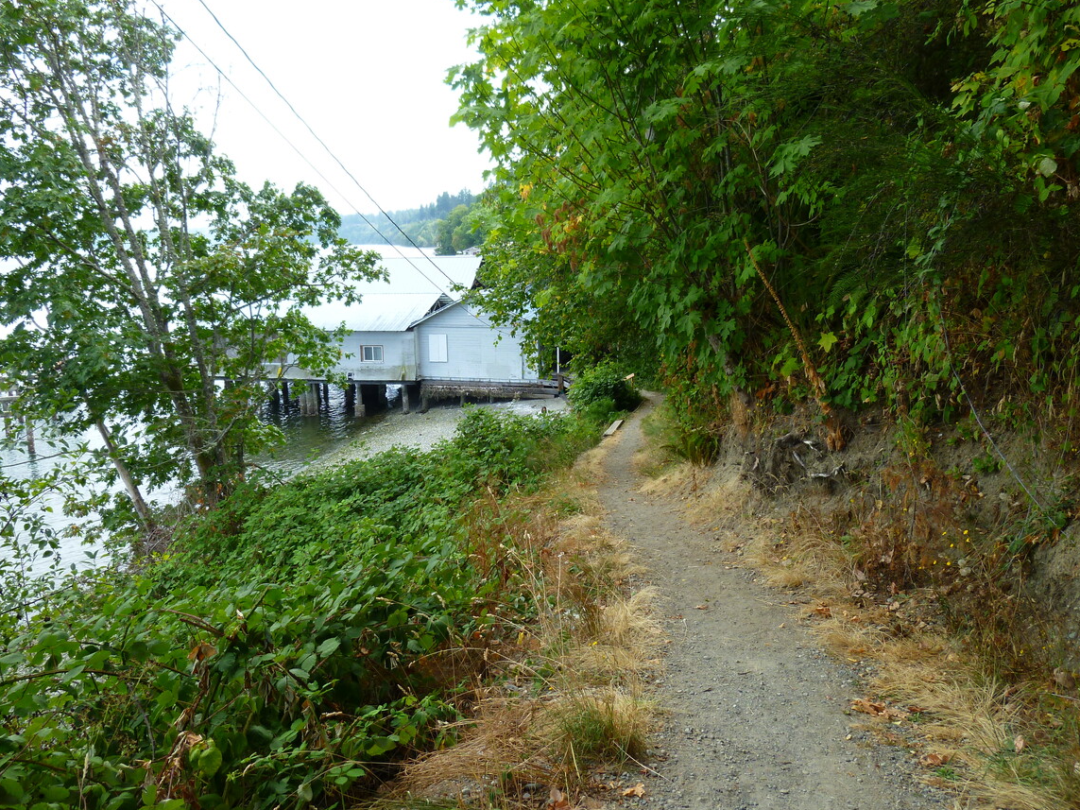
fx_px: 873
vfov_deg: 49.7
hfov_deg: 63.4
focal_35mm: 28
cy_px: 396
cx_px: 516
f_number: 3.3
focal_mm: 4.5
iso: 80
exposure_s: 1/125
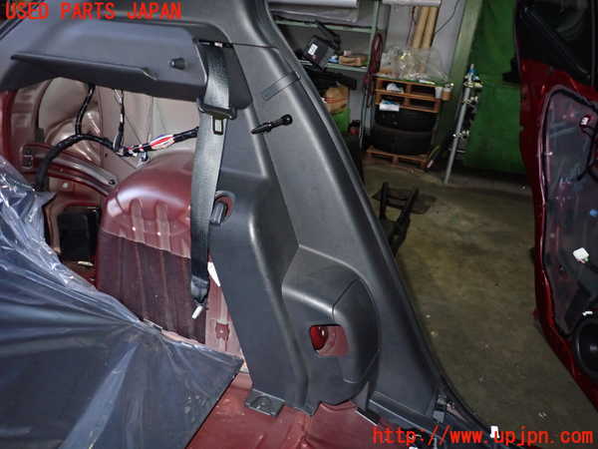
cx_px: 299
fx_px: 432
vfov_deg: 54.9
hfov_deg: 69.4
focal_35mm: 25
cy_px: 224
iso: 640
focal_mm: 4.5
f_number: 5.6
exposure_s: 1/30
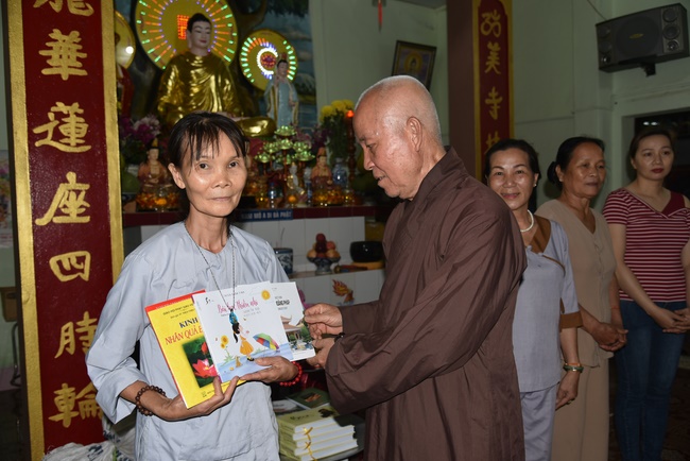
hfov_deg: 60.3
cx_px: 345
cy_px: 230
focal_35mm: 31
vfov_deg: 42.4
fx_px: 594
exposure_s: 1/60
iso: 200
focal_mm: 31
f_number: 4
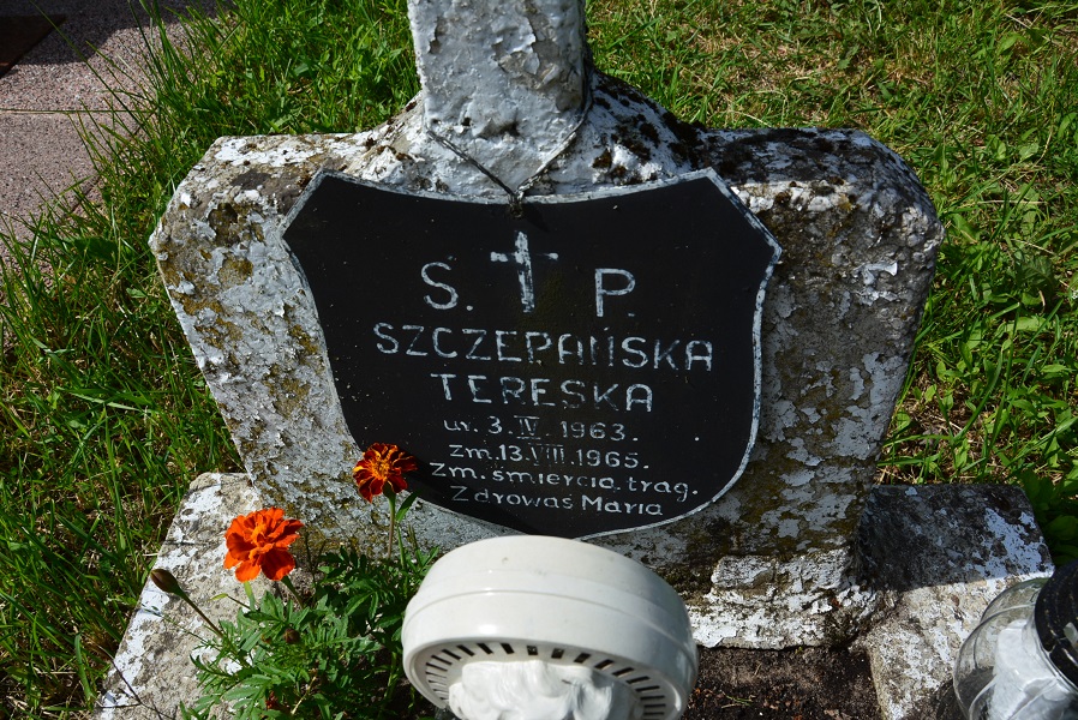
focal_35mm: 32
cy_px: 360
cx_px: 539
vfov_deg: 41.8
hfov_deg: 59.5
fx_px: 944
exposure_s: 1/125
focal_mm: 21
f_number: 11
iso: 100
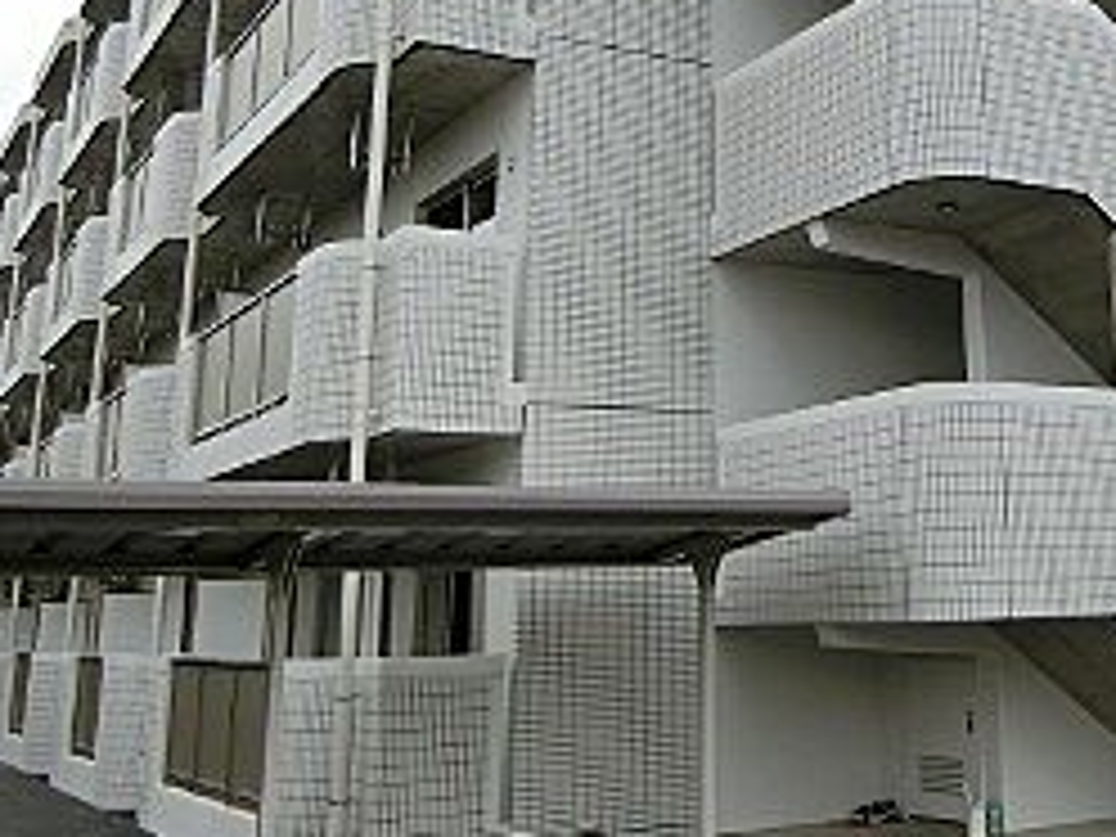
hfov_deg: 37.3
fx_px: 1580
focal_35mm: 49
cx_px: 922
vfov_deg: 28.9
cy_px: 153
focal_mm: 4.06
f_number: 2.7
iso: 80
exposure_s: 1/500
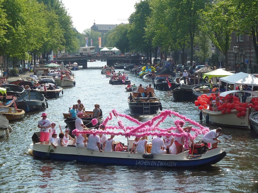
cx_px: 129
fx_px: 775
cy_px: 96
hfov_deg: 18.9
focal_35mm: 104
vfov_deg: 14.2
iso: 80
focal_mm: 17
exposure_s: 1/400
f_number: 4.3
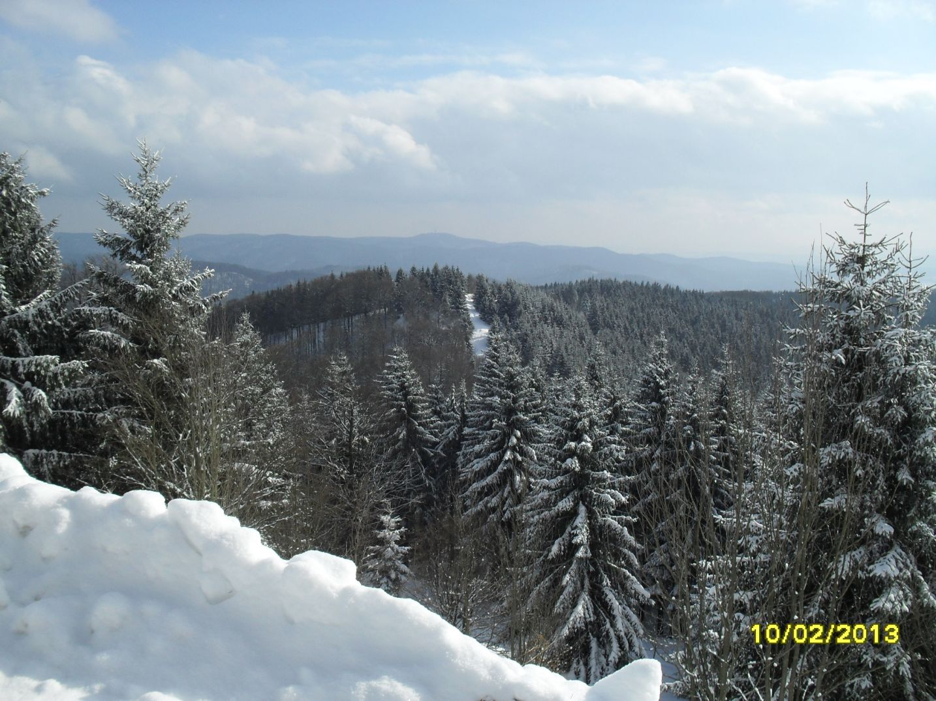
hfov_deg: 52.6
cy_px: 350
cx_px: 468
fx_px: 946
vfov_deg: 40.7
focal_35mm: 35
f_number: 8.4
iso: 100
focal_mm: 6.3
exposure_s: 1/250
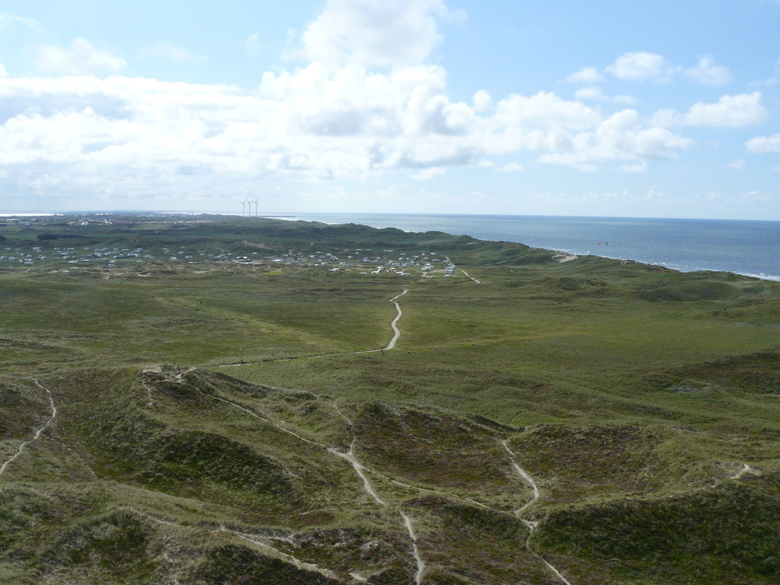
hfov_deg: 51.4
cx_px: 390
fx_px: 811
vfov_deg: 39.7
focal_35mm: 36
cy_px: 292
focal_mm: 6
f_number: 6.3
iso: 100
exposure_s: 1/500
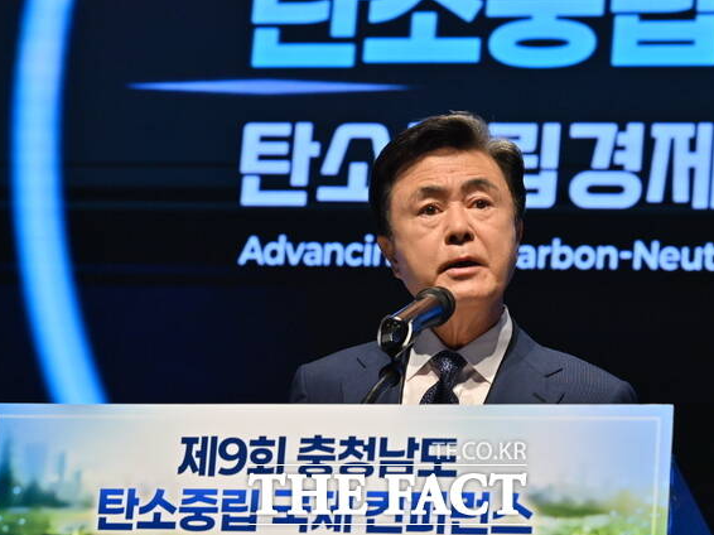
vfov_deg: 8.0
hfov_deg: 10.7
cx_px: 387
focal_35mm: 185
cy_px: 268
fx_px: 3814
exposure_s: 1/250
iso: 1000
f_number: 9
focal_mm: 170
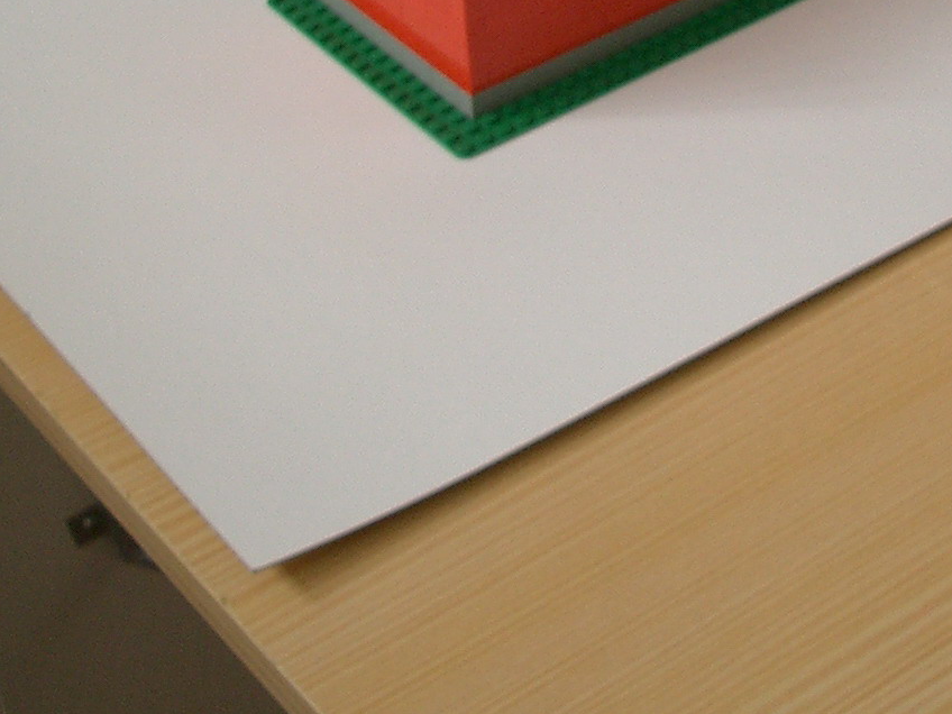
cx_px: 735
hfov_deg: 19.7
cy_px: -138
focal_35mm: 99
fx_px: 2723
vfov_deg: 14.5
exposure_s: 1/100
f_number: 2.8
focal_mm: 6.8
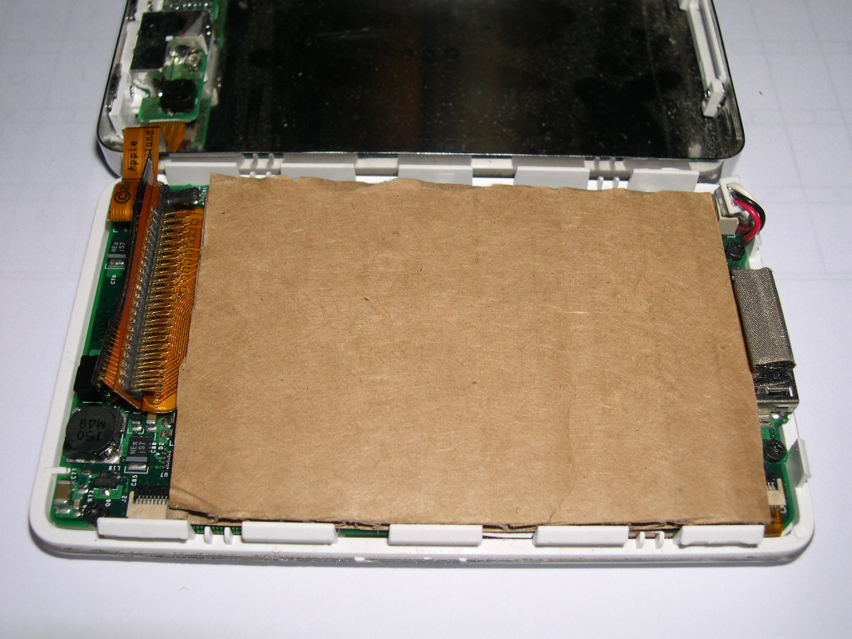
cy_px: 320
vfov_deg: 37.7
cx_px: 426
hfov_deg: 49.0
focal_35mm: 38
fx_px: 935
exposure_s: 1/60
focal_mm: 8
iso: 100
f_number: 7.6
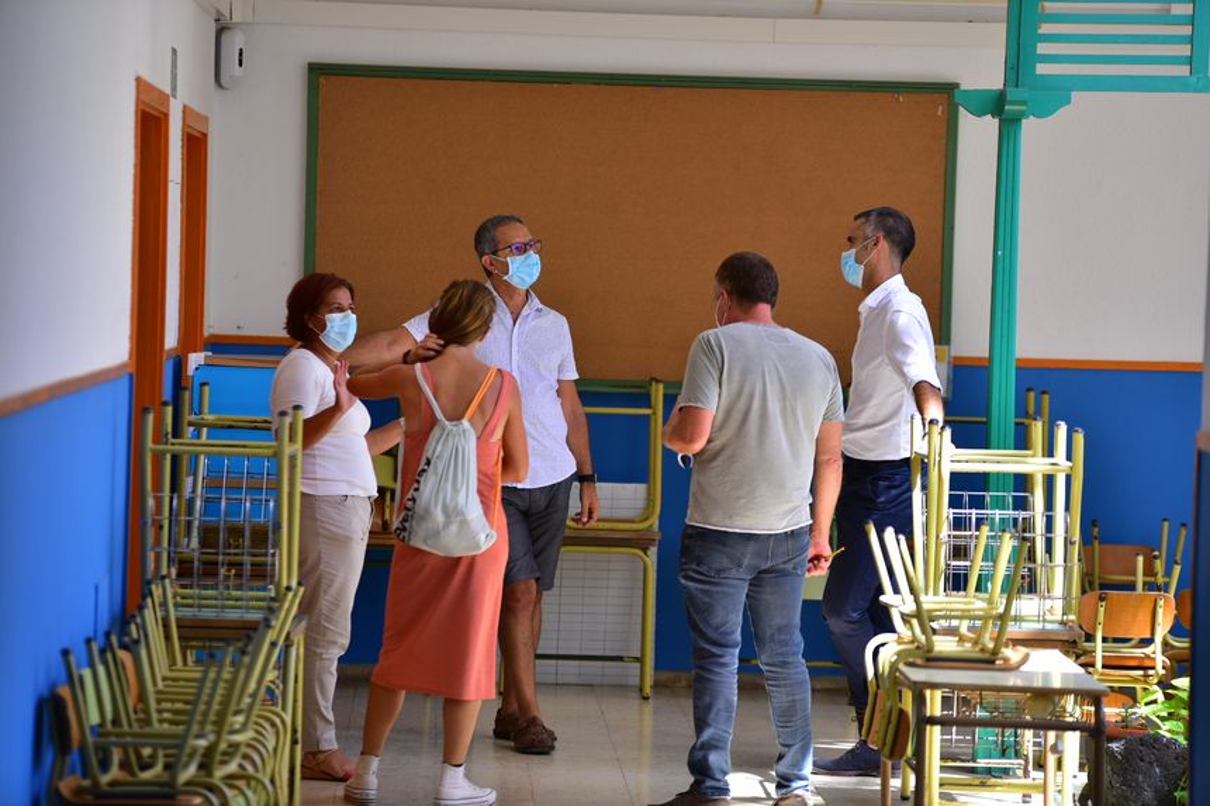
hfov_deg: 13.7
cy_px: 403
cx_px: 605
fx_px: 5040
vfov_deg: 9.1
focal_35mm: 150
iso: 125
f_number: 2.8
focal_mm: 150
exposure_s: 1/200
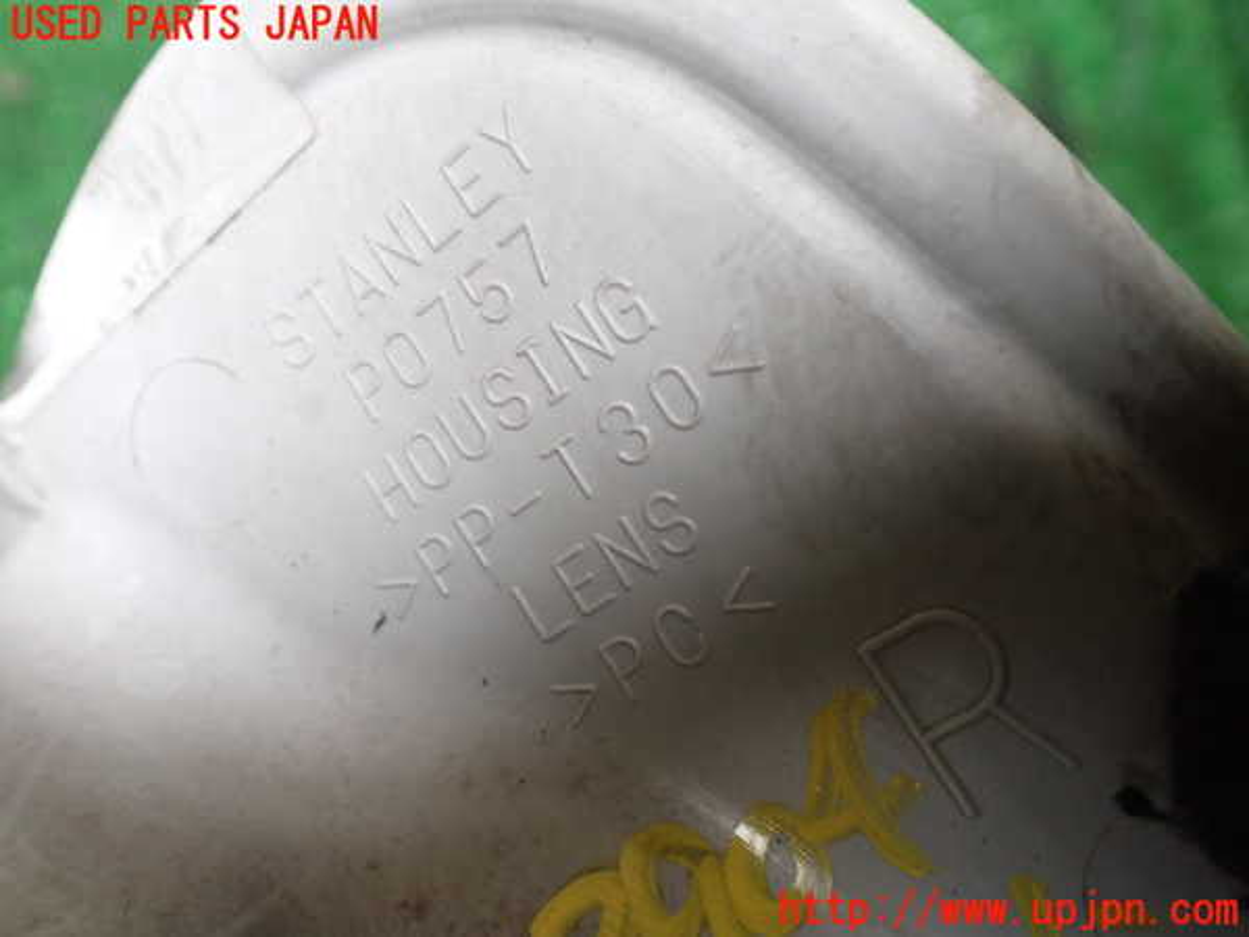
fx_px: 1082
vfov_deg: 46.8
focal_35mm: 30
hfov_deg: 60.0
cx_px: 624
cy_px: 468
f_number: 2.3
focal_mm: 5.4
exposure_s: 1/125
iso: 500
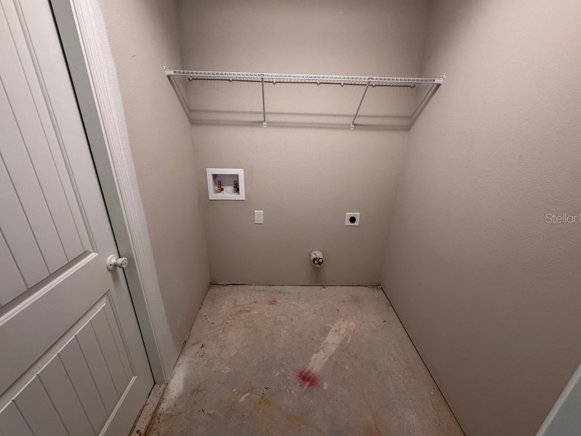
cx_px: 292
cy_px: 218
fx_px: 252
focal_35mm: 15
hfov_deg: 98.2
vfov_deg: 81.7
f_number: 2.2
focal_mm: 2.22
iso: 250
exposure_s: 1/120
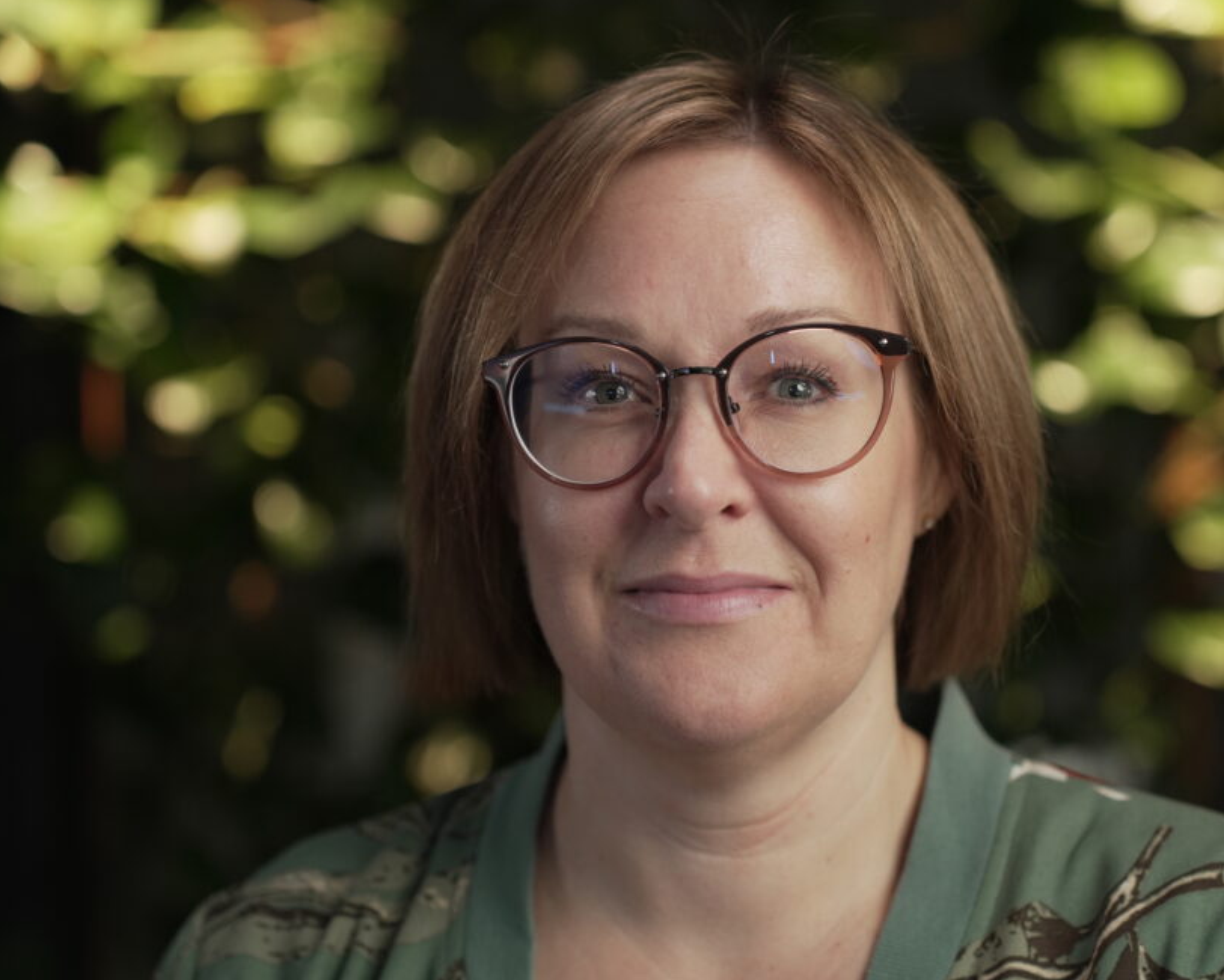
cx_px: 671
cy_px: 483
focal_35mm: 84
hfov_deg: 22.7
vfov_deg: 18.3
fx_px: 3044
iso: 800
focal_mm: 71
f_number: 2.8
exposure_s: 1/200
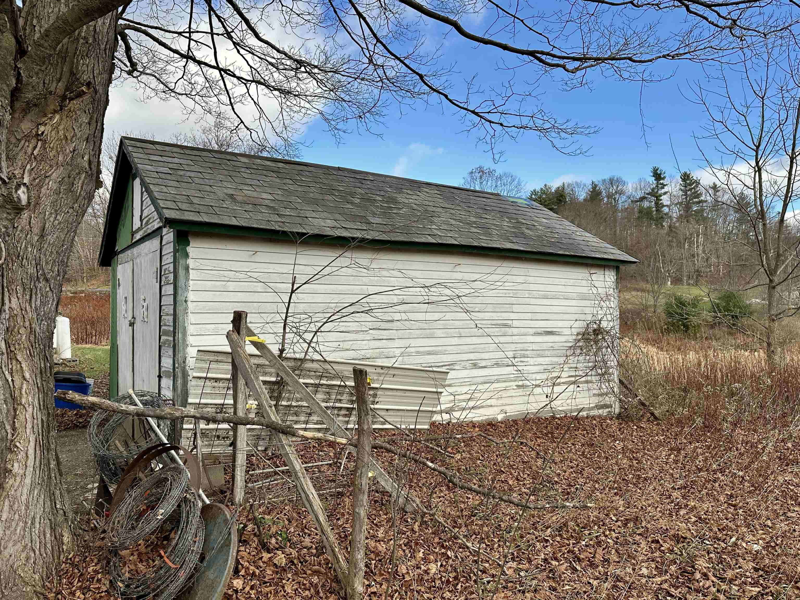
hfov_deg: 71.6
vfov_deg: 56.8
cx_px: 400
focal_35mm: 24
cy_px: 300
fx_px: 555
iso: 80
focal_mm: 6.86
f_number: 1.78
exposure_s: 1/2110
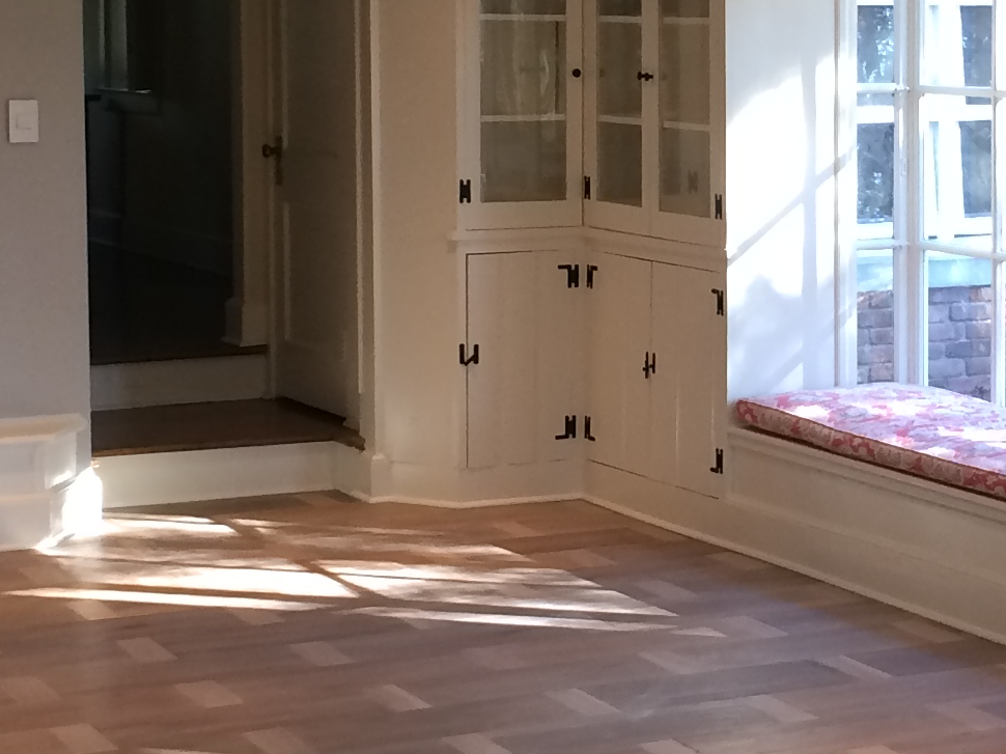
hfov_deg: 19.3
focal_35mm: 101
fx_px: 2935
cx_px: 811
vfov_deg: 14.6
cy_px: 225
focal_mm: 4.12
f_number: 2.2
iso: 40
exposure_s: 1/30
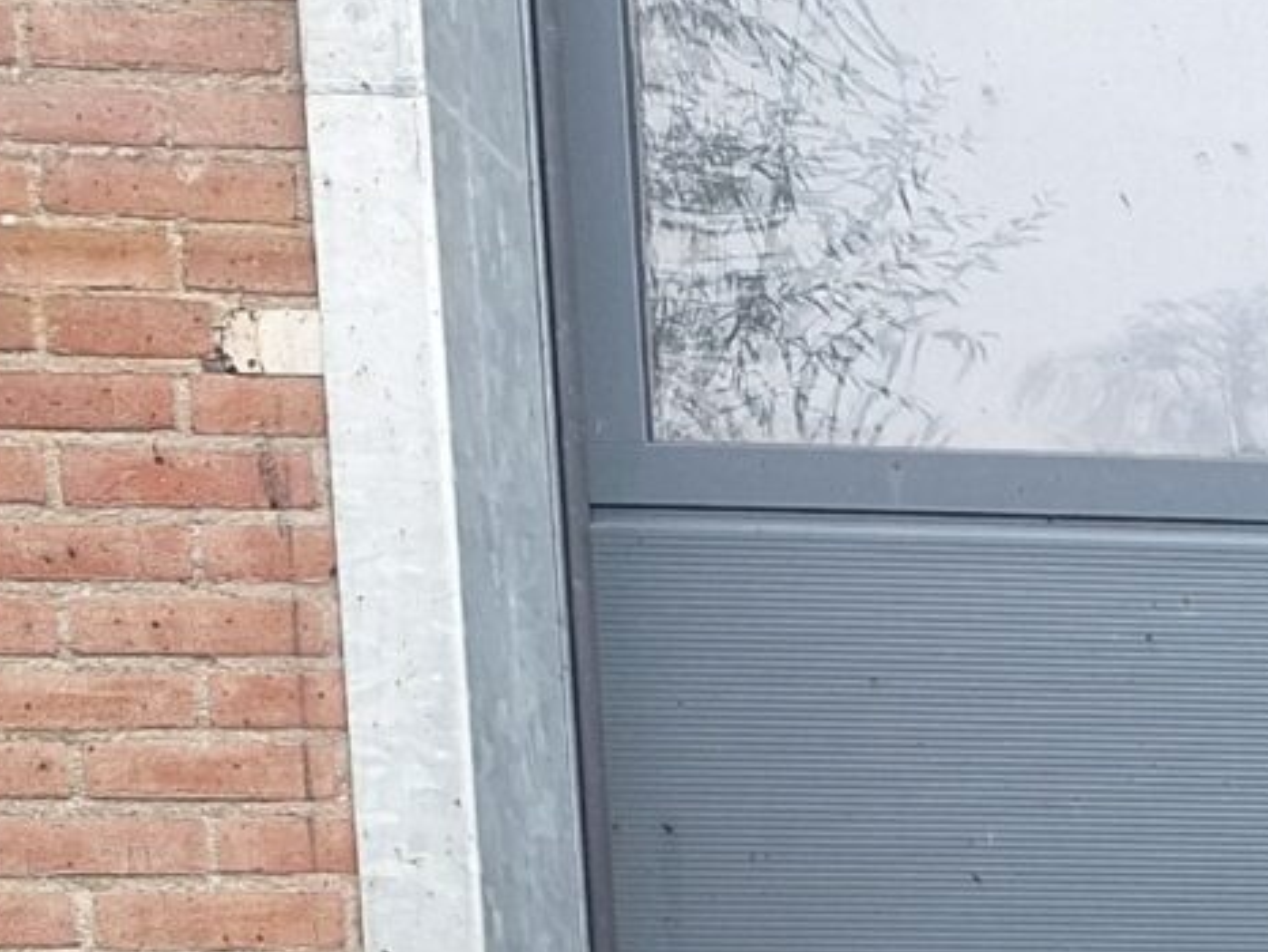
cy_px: 1765
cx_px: 2354
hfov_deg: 16.1
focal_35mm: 101
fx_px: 3702
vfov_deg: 13.1
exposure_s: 1/100
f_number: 1.8
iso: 80
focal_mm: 5.54
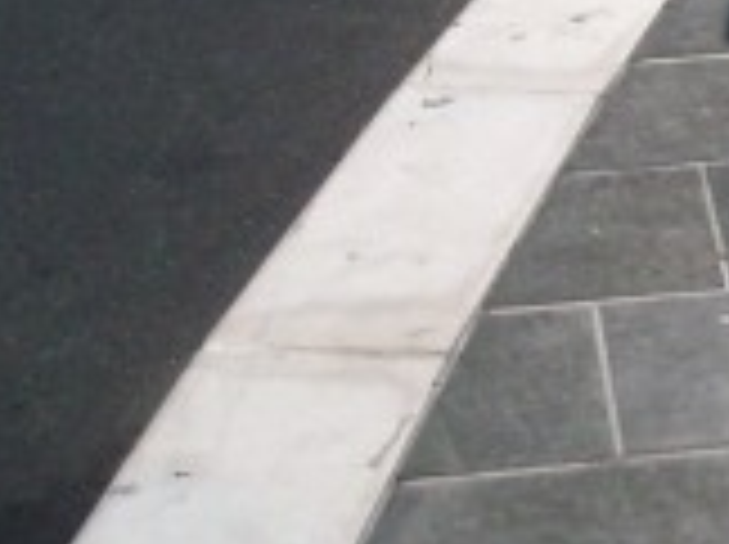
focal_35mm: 156
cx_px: 1318
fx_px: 3280
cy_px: -535
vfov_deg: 9.0
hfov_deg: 11.7
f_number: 5.6
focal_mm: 5.7
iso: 200
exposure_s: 1/1089
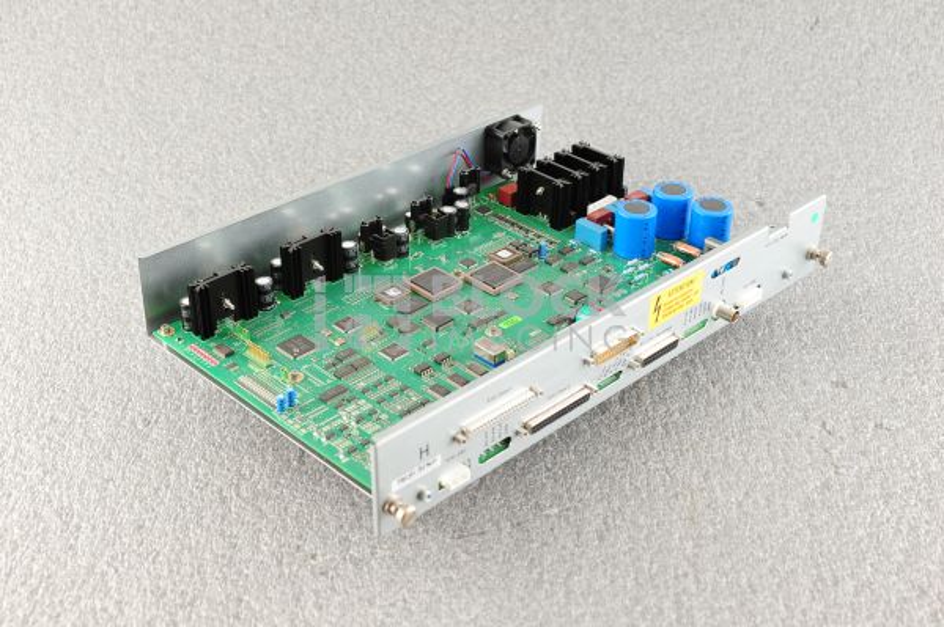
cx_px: 472
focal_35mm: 50
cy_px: 314
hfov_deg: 39.6
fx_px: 1310
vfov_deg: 26.9
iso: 1600
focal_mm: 50
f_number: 7.1
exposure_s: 1/125
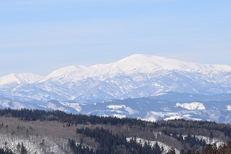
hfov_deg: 12.7
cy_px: 91
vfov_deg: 8.5
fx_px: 1039
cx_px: 96
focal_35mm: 162
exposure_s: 1/500
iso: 200
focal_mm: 80
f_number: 11
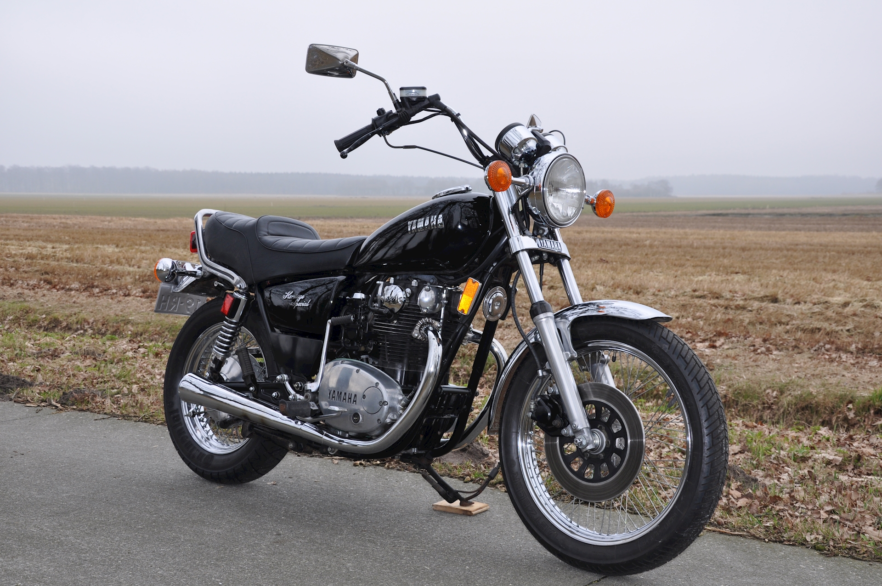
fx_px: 1248
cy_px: 293
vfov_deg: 26.4
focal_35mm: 51
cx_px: 441
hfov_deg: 38.9
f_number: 8
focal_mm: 34
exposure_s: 1/200
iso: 200
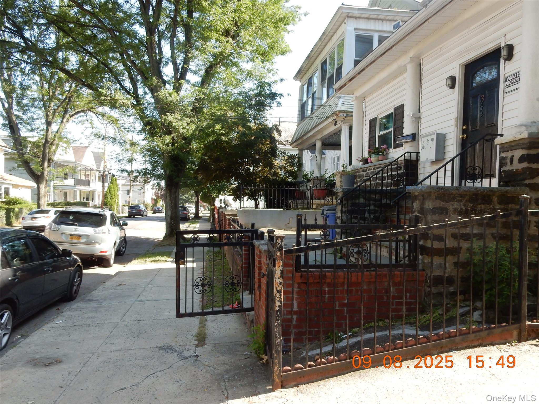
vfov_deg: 54.9
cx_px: 270
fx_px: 389
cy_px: 202
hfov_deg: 69.4
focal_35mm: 25
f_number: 4.2
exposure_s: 1/160
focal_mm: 4.5
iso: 125
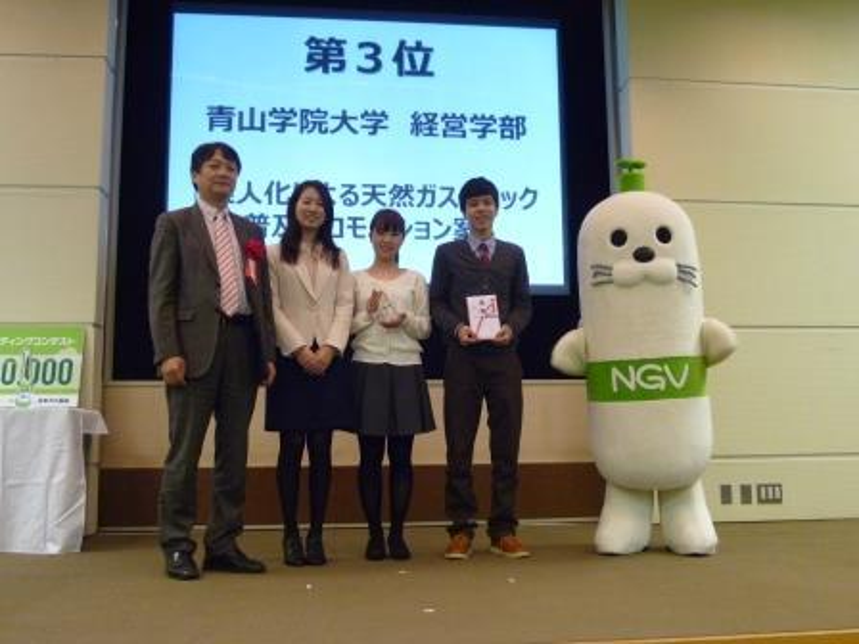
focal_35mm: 34
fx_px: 844
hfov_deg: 54.0
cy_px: 322
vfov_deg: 41.8
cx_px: 430
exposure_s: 1/50
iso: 400
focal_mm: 6.1
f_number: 2.8
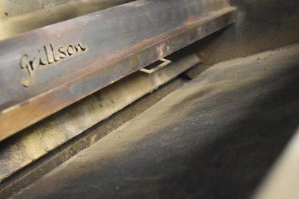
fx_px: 349
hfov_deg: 46.4
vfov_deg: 31.9
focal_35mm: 42
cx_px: 150
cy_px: 100
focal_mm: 28
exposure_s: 1/60
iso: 5600
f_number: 4.2
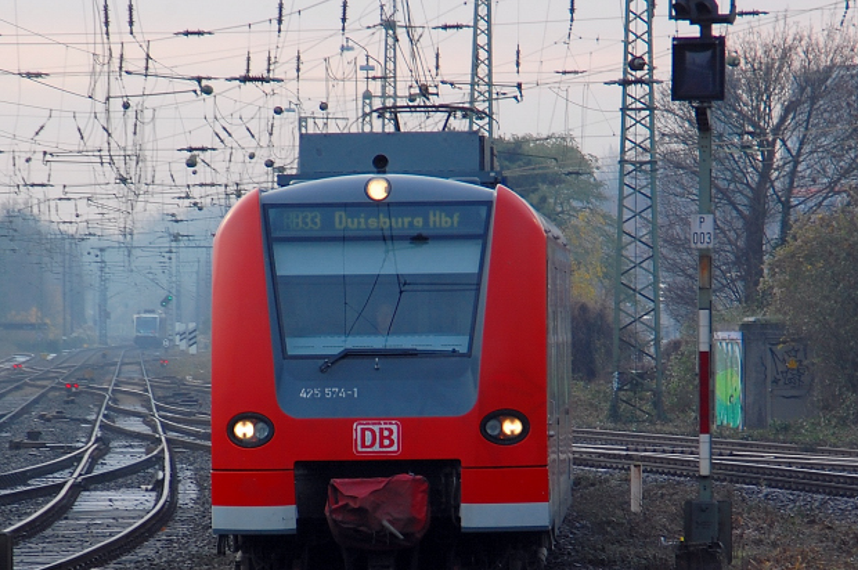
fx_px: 7376
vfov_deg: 4.4
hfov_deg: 6.7
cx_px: 365
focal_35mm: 310
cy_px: 466
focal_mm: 125
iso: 200
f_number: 8
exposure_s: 1/125
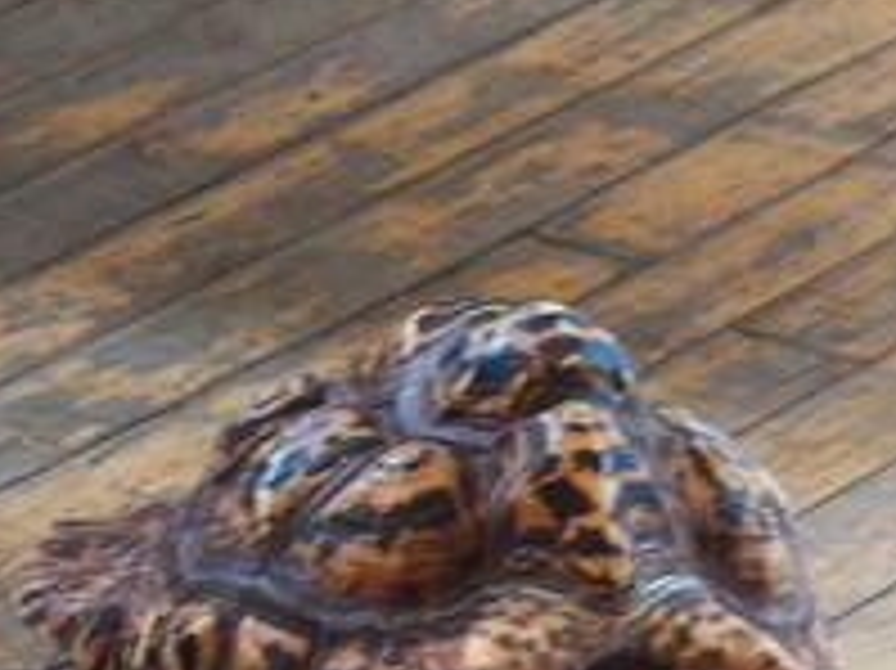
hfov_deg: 5.8
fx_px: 8769
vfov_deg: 4.4
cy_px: 657
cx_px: 423
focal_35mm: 339
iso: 800
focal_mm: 31.8
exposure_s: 1/80
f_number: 2.8
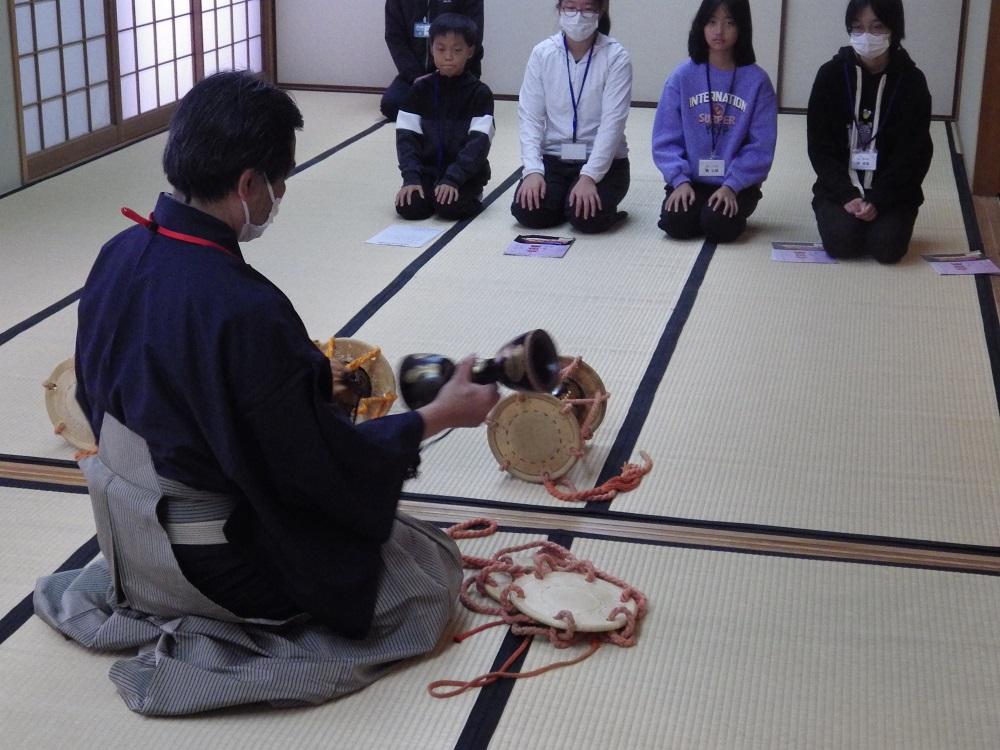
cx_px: 500
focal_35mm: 59
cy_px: 375
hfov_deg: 32.7
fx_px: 1704
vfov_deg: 24.8
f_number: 4
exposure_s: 1/50
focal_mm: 10.7
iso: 800
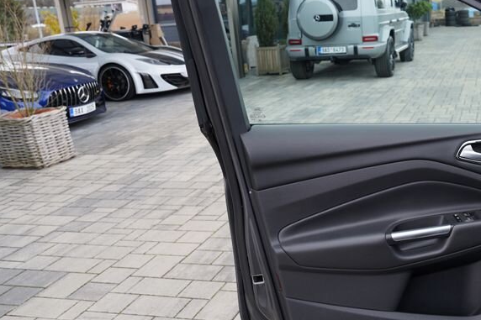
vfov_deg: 31.1
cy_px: 190
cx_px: 373
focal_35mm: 43
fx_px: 574
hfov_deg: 43.6
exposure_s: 1/100
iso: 100
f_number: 5
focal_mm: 24
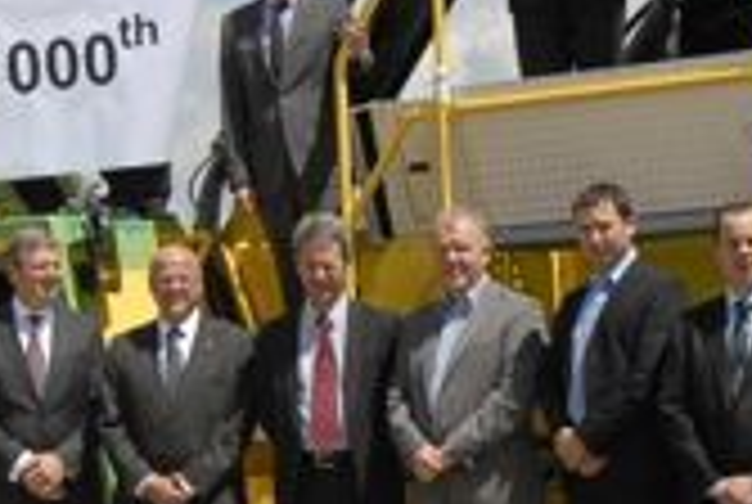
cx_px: 225
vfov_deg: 10.0
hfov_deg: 14.8
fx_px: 2888
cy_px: 220
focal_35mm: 138
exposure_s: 1/1000
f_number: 5
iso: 200
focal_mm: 24
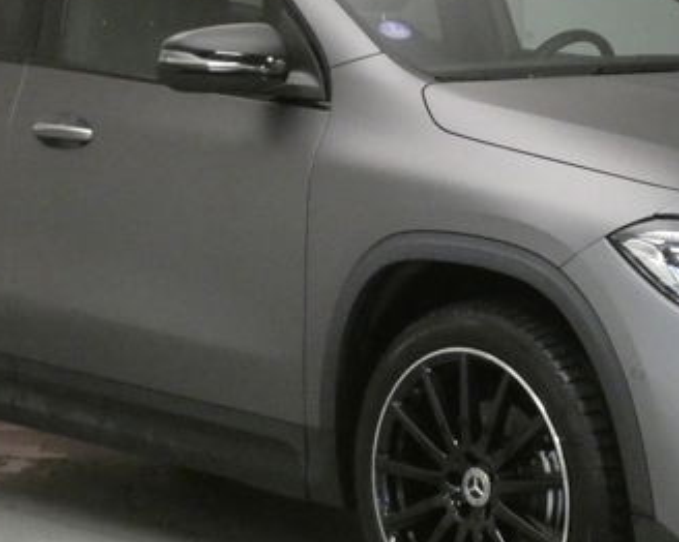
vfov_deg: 12.9
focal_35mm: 119
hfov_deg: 16.1
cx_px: 468
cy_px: 275
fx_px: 2390
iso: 1600
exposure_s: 1/80
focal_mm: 9
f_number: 3.9
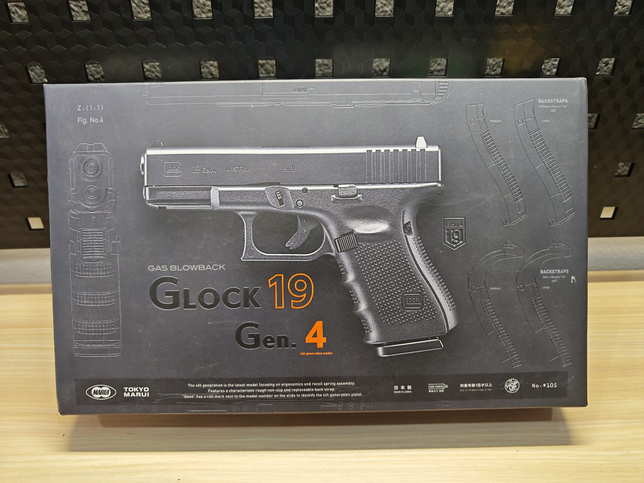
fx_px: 446
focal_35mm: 24
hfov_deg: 71.6
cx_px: 322
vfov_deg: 56.8
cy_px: 242
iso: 200
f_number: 2
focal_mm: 6.83
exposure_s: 1/100
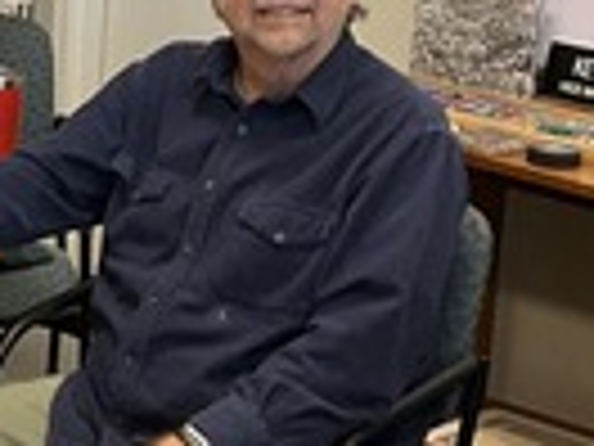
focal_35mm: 123
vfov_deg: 12.0
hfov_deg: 14.0
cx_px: -508
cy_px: 81
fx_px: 2111
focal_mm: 3
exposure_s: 1/60
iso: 80
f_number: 1.8
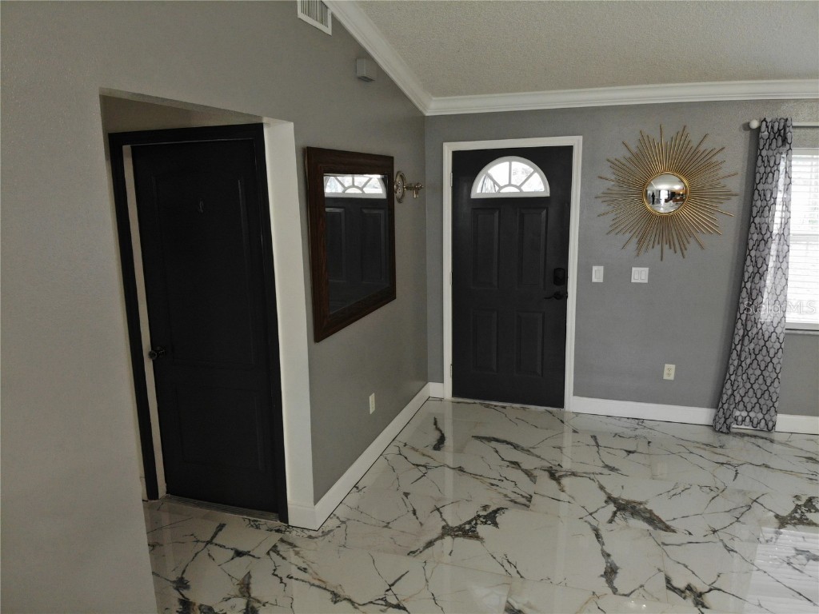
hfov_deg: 71.6
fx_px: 568
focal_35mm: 24
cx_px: 410
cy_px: 307
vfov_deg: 56.8
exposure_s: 1/15
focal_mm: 4.5
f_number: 2.8
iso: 320
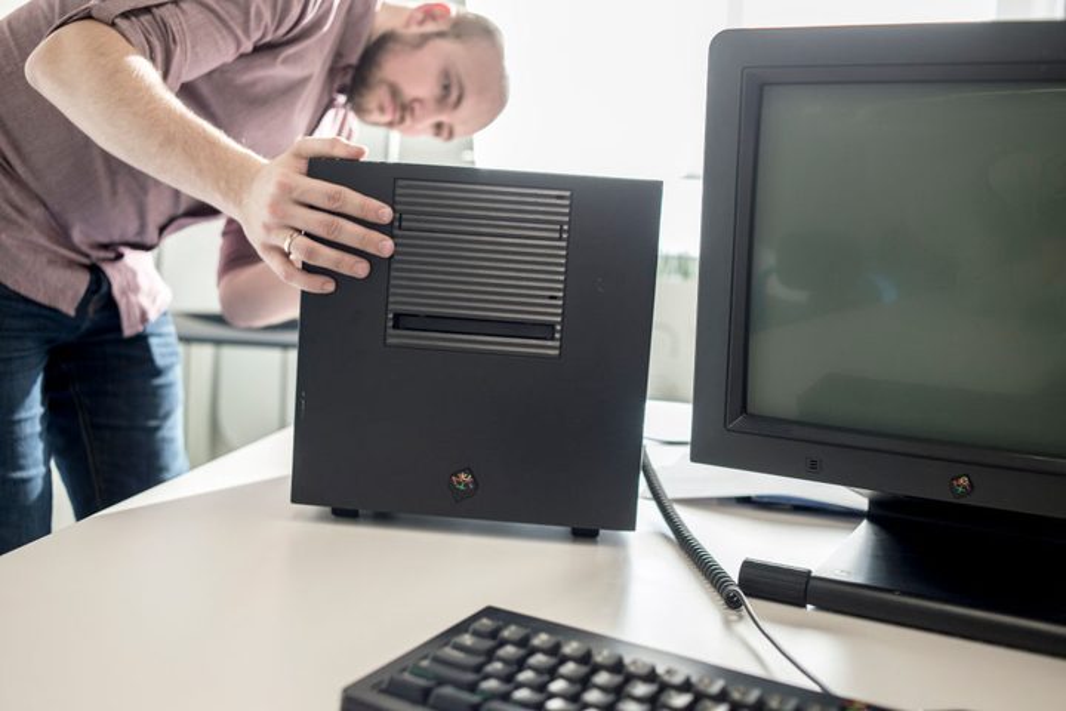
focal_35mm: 35
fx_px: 1036
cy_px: 356
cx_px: 533
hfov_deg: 54.4
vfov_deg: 37.9
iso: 800
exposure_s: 1/160
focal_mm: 35
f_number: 4
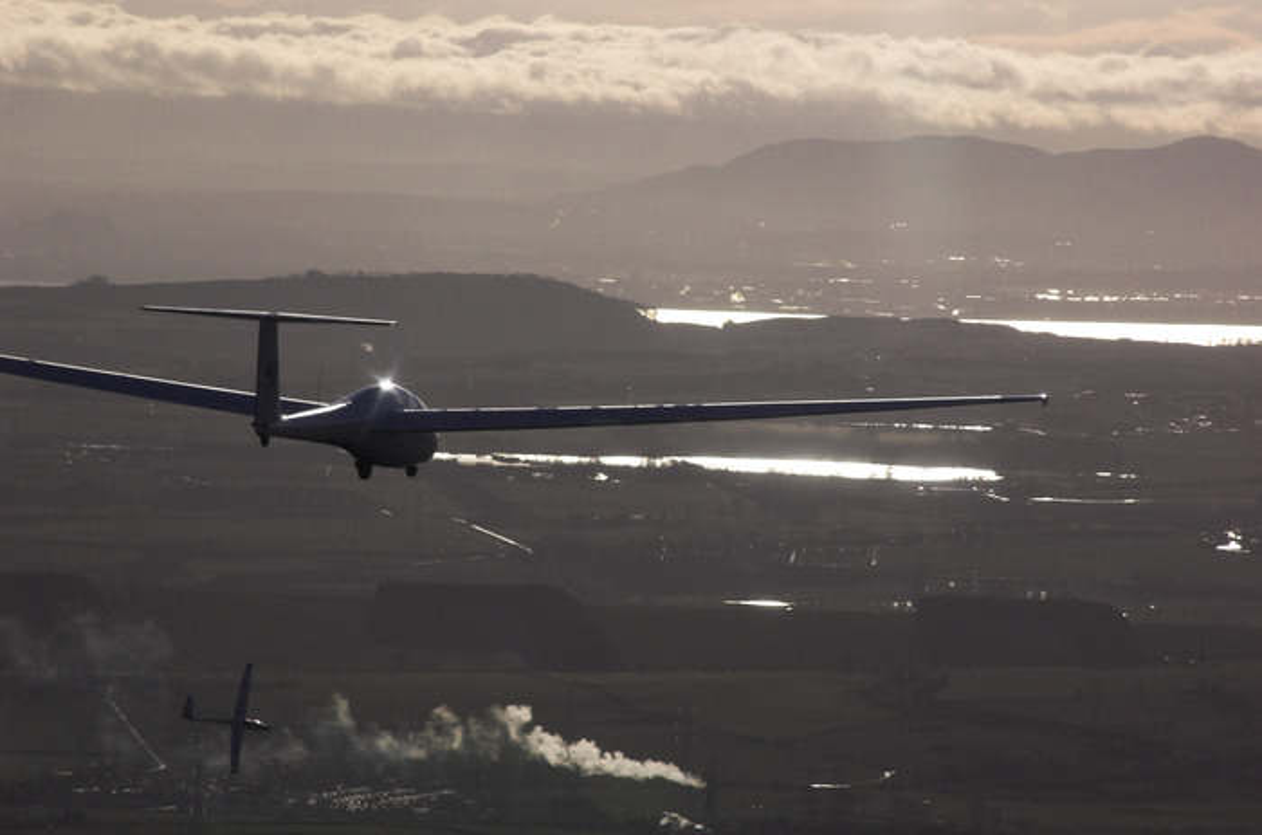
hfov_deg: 6.9
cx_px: 631
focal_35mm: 300
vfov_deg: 4.6
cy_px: 418
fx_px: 10490
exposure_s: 1/4000
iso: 1600
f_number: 5.6
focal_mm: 200
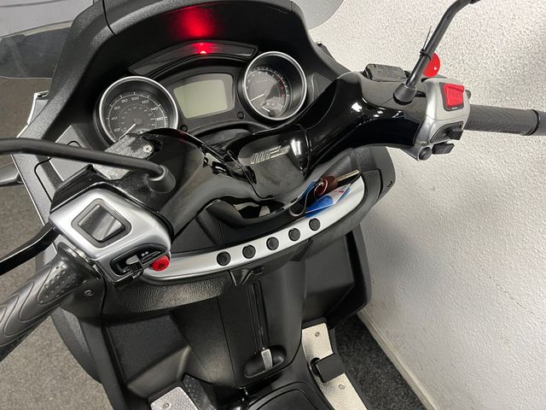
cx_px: 273
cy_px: 205
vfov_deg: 53.1
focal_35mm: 26
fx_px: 410
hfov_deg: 67.3
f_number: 1.6
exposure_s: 1/50
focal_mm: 5.1
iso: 200
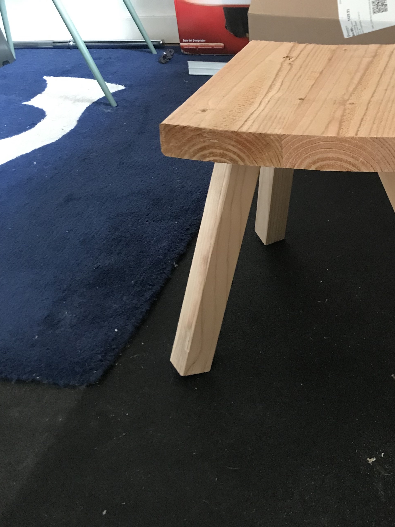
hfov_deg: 32.1
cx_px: 309
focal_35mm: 44
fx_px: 670
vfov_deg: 42.4
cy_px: 180
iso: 100
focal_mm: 3.99
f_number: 1.8
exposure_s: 1/11
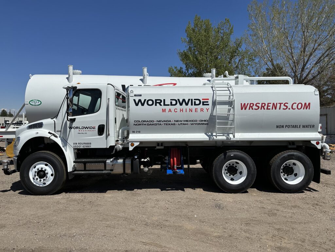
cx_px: 168
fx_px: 232
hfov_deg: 71.6
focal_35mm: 24
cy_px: 126
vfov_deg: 56.8
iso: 80
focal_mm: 6.86
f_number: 1.78
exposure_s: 1/8929
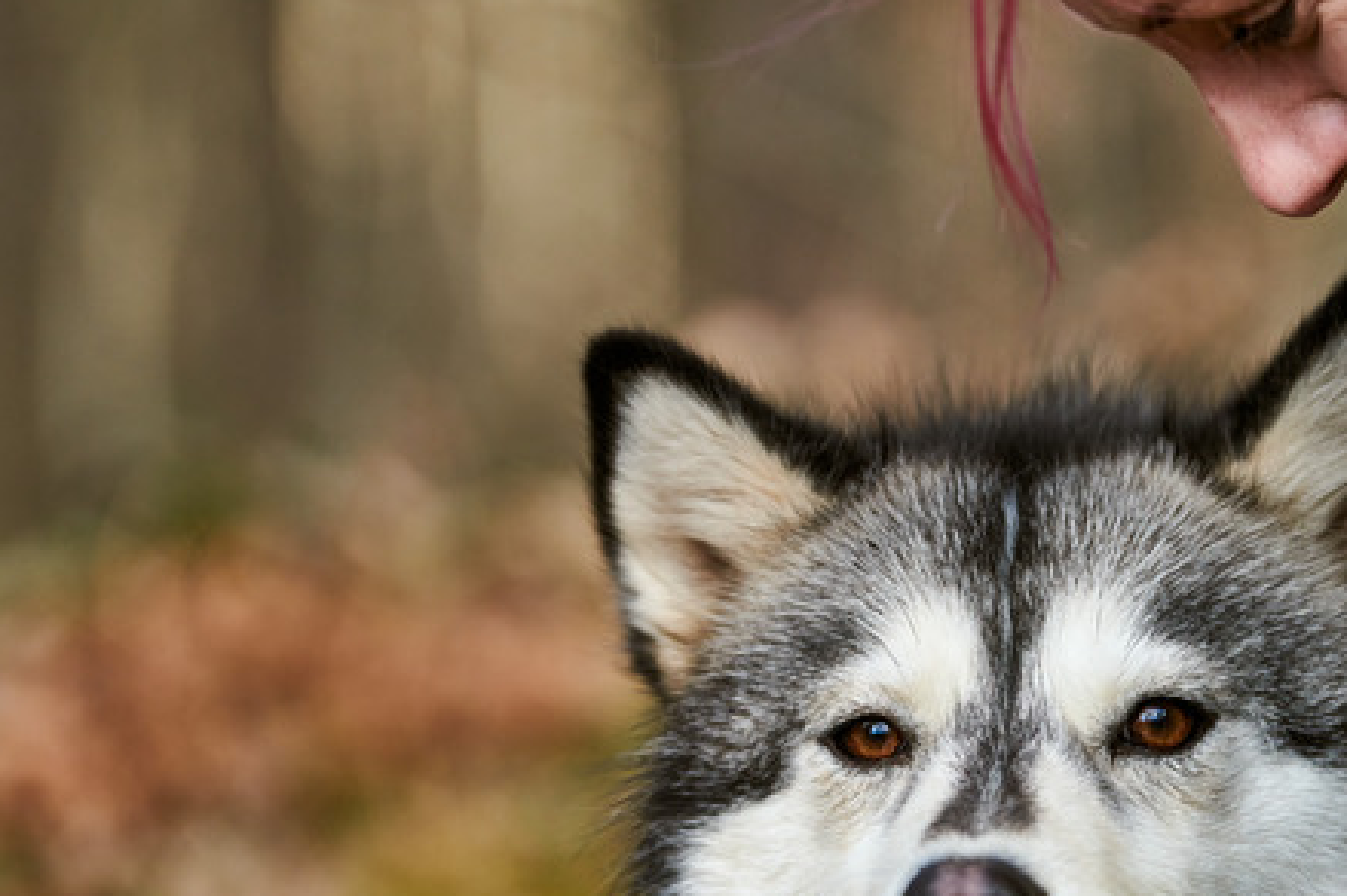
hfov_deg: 7.7
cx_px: 915
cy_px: 563
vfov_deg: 5.2
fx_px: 9949
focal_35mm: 266
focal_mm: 150
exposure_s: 1/800
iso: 250
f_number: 3.2
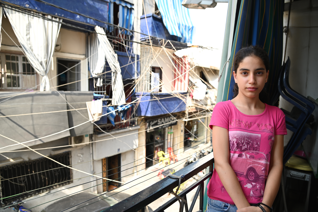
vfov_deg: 53.1
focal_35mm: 24
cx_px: 159
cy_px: 106
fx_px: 212
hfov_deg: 73.8
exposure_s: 1/250
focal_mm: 24
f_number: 4.5
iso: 200
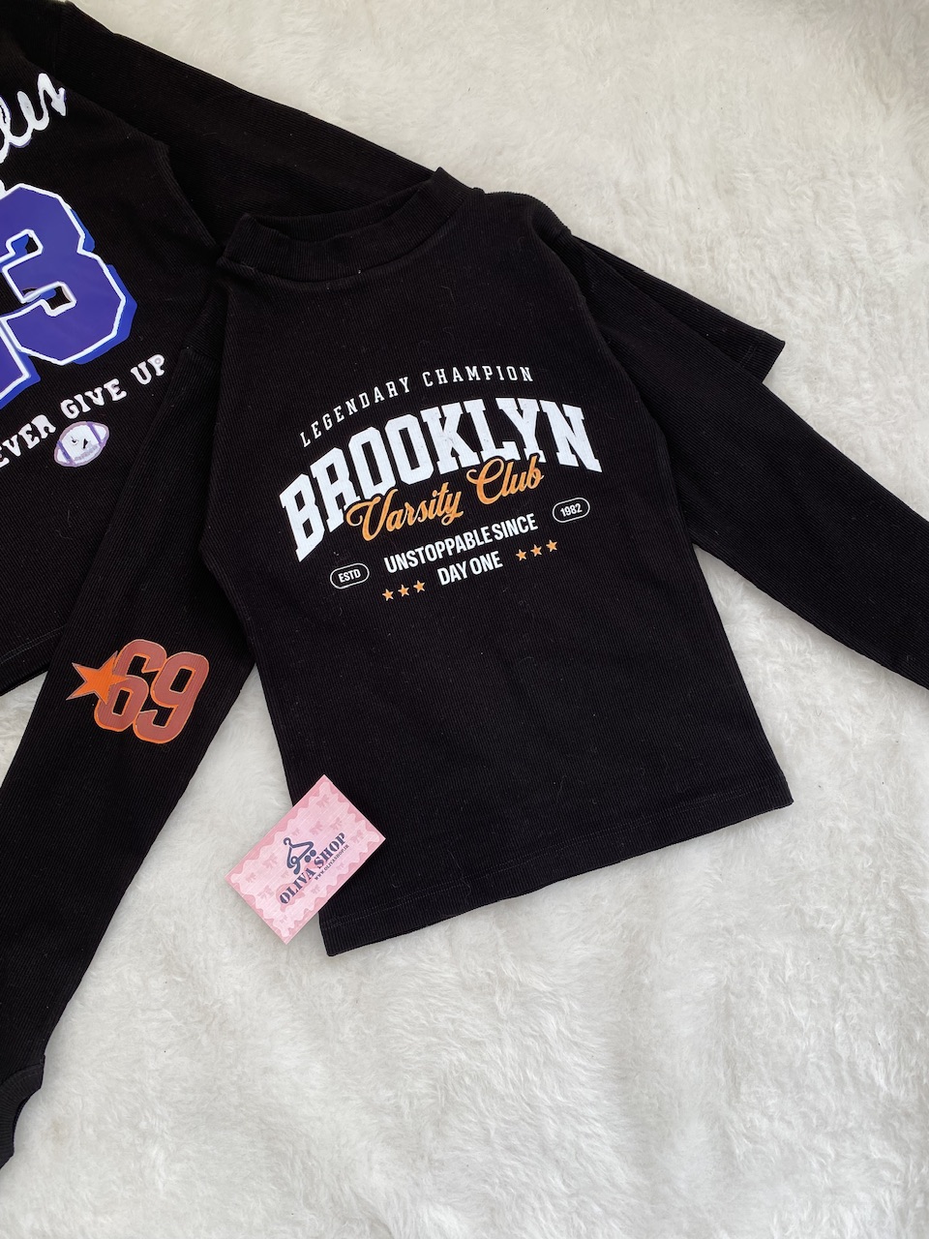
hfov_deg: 53.1
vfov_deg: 67.3
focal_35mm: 26
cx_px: 464
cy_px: 620
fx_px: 930
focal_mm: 4.25
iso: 32
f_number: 1.8
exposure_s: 1/169
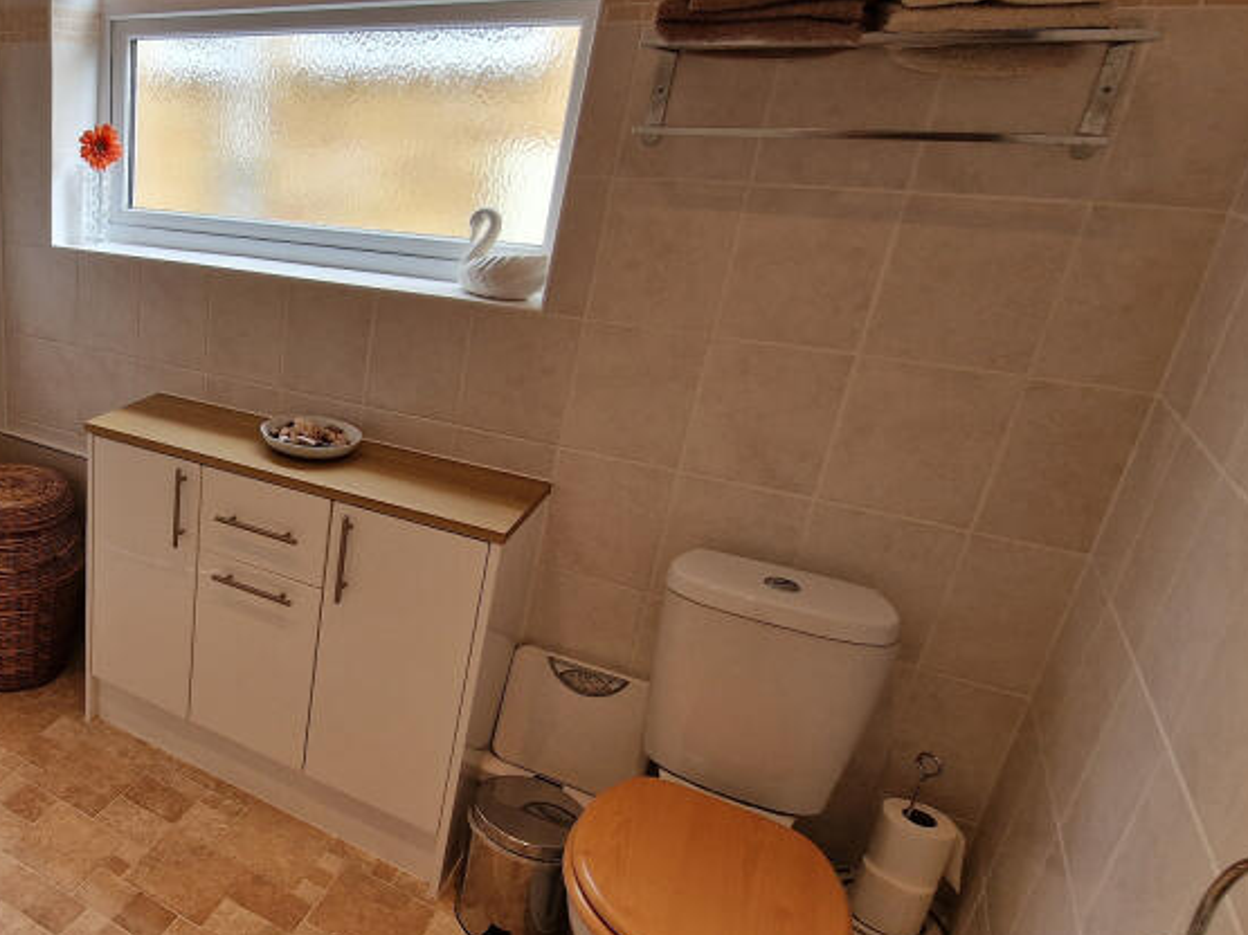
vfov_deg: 56.8
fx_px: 865
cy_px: 463
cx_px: 110
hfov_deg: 60.0
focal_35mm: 24
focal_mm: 2.2
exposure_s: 1/50
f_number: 2.2
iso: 80
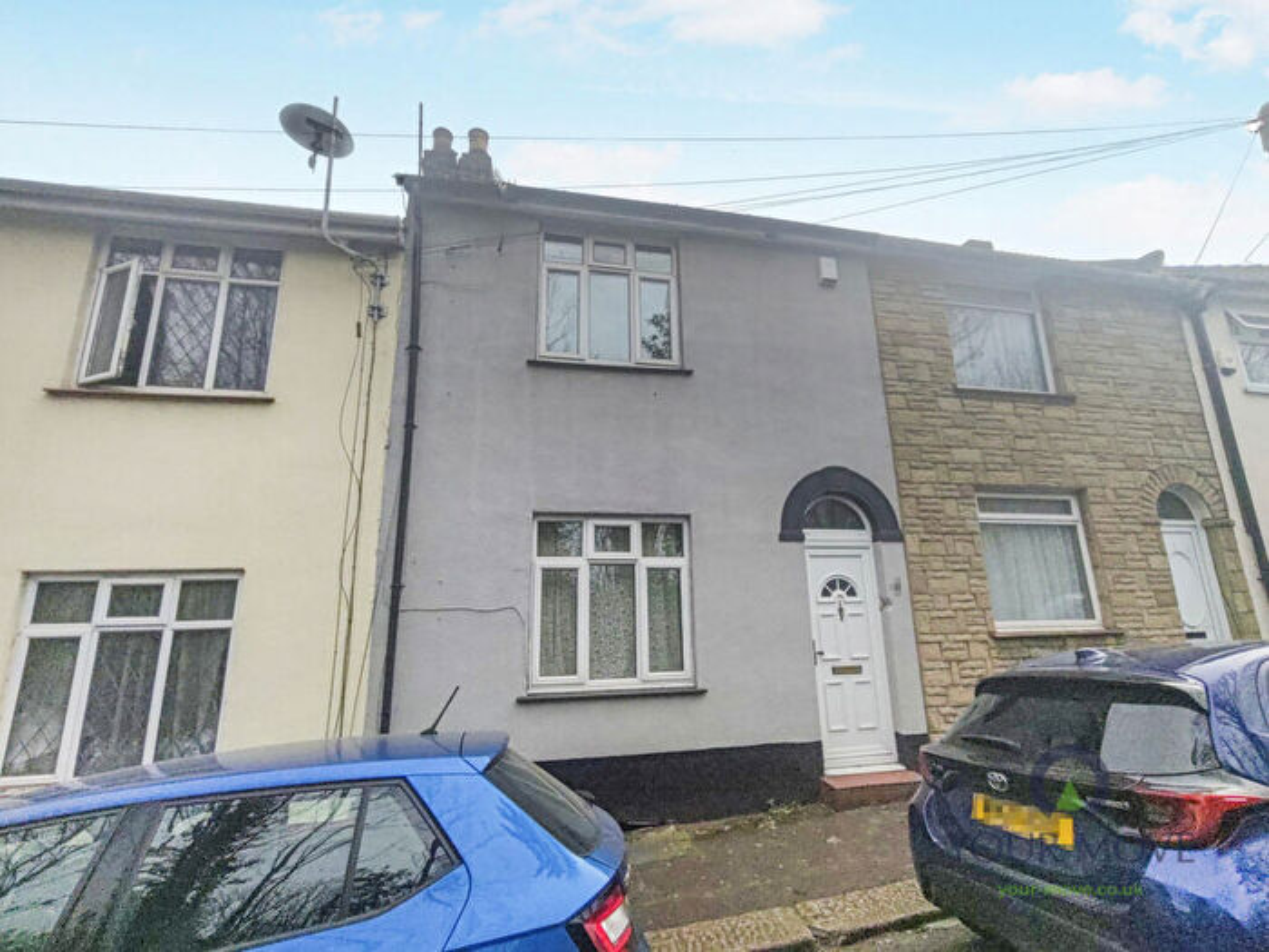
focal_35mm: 16
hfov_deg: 94.5
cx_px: 634
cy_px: 476
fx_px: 587
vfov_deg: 78.1
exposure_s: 1/1600
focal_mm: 1.96
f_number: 2.2
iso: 50
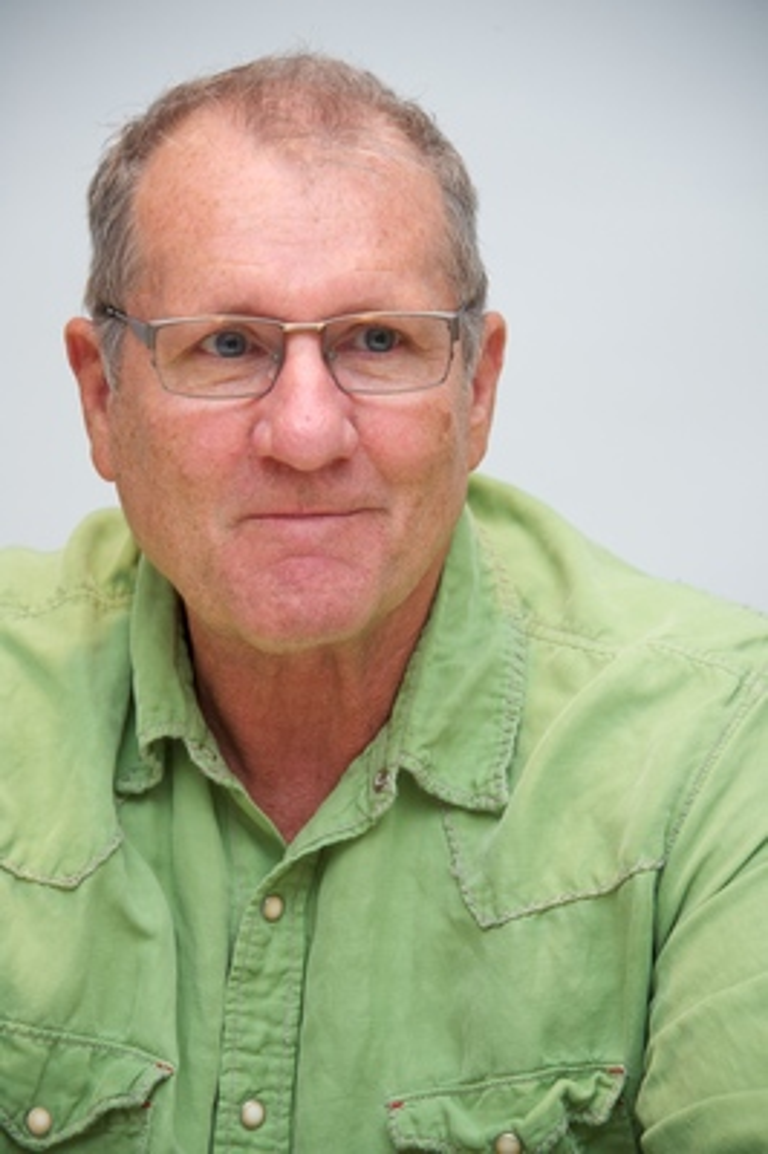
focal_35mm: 160
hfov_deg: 8.6
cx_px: 384
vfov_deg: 12.8
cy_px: 577
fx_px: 5128
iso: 500
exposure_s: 1/60
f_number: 6.3
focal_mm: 160
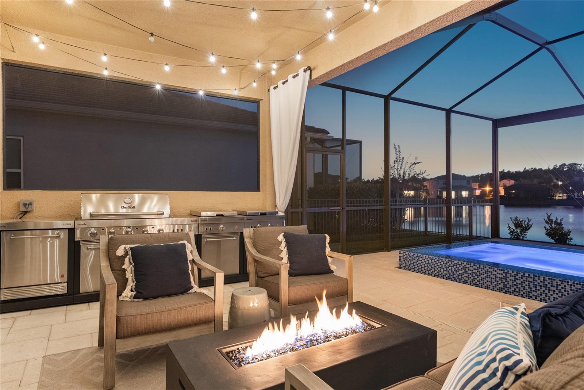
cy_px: 195
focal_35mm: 21
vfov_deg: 59.5
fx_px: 341
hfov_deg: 81.2
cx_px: 292
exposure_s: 3.2
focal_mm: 21
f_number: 7.1
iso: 2000
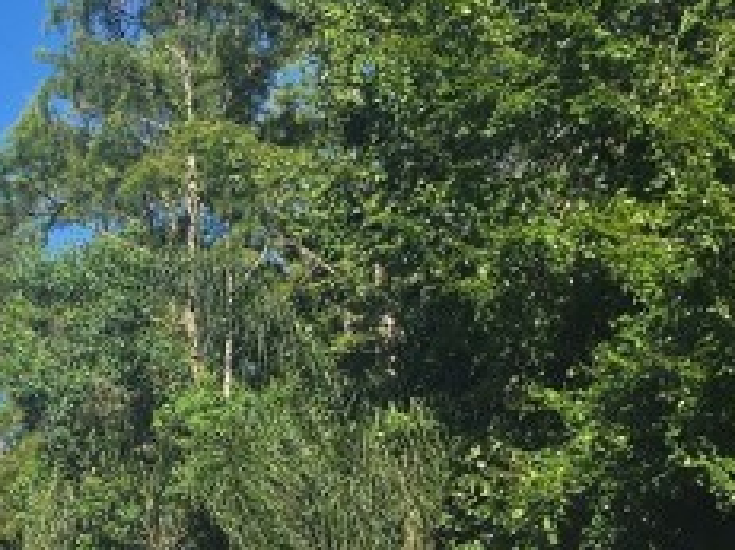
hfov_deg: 19.1
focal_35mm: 102
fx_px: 2165
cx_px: 185
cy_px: 757
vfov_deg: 13.8
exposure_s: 1/625
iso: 12
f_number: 1.7
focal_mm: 6.3
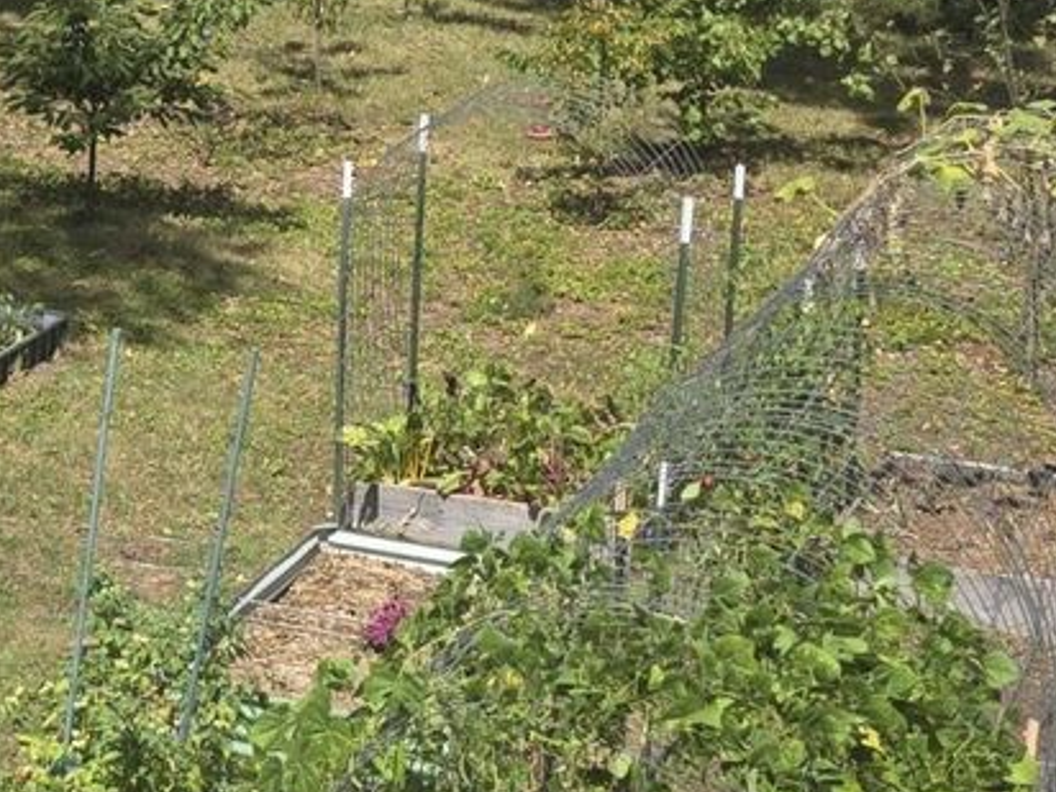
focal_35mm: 119
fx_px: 3630
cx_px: -901
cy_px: 167
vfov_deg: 12.4
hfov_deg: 14.4
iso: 80
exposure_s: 1/5000
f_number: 1.7
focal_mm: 6.3
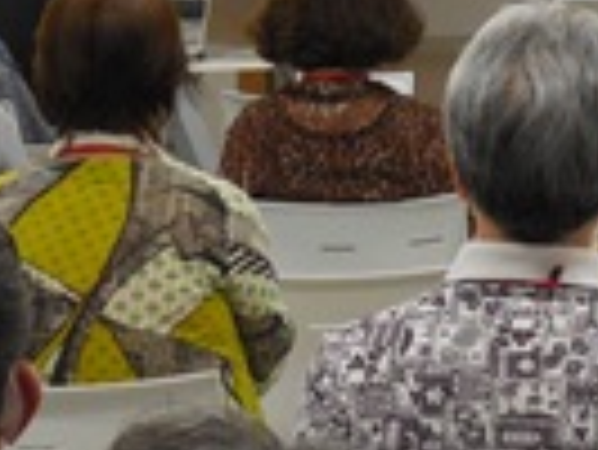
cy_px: -63
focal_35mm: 244
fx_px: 4219
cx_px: 683
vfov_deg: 6.1
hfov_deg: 8.0
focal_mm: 14.5
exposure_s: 1/100
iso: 800
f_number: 4.6
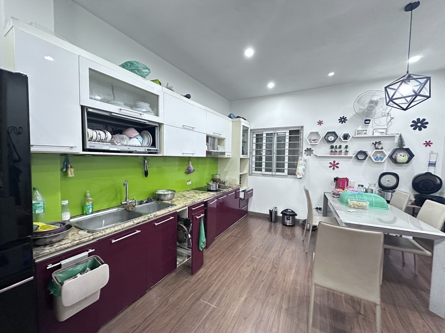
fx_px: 180
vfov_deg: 85.7
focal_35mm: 14
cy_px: 166
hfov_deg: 102.1
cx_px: 222
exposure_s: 1/50
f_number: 2.2
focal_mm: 2.22
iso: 500
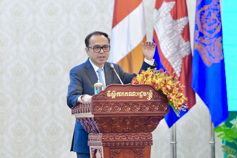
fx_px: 1975
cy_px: 79
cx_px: 118
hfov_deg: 6.9
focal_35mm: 300
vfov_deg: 4.6
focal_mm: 200
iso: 1250
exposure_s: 1/100
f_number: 2.8
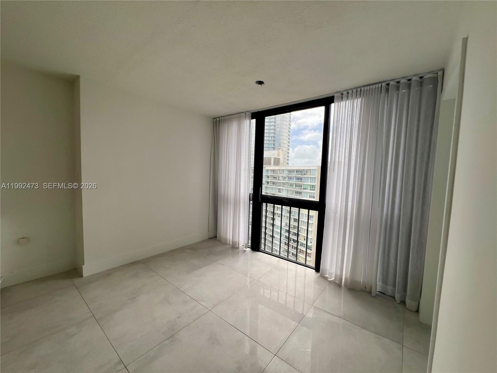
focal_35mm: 13
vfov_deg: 89.9
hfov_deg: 106.2
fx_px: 187
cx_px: 248
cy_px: 186
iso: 32
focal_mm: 1.57
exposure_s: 1/419
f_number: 1.8
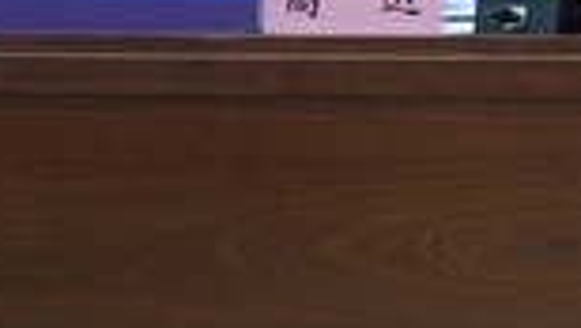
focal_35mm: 147
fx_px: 2267
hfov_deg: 12.3
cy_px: -358
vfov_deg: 7.9
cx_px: 1271
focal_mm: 30
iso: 2000
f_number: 4
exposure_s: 1/160
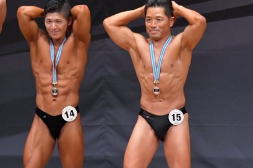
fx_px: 3595
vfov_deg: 2.7
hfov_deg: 4.0
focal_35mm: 512
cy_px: 98
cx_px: 66
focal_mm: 180
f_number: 5.6
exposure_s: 1/400
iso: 6400
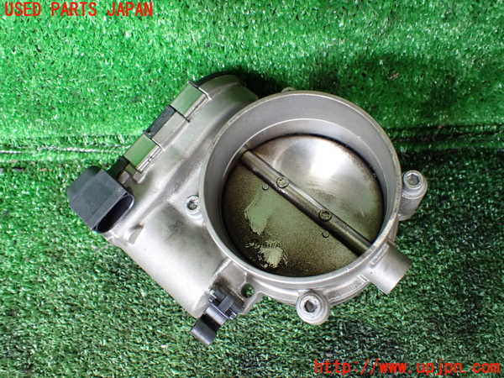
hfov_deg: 60.0
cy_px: 189
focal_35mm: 30
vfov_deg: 46.8
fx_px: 437
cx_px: 252
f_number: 2.3
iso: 800
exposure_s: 1/125
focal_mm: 5.4
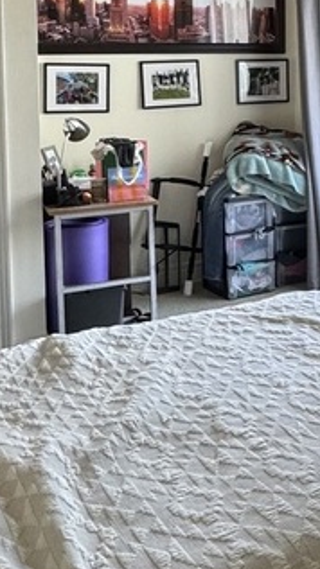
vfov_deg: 38.1
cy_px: 97
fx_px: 785
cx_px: 361
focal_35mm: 52
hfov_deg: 21.7
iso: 250
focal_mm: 2.22
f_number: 2.2
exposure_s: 1/60
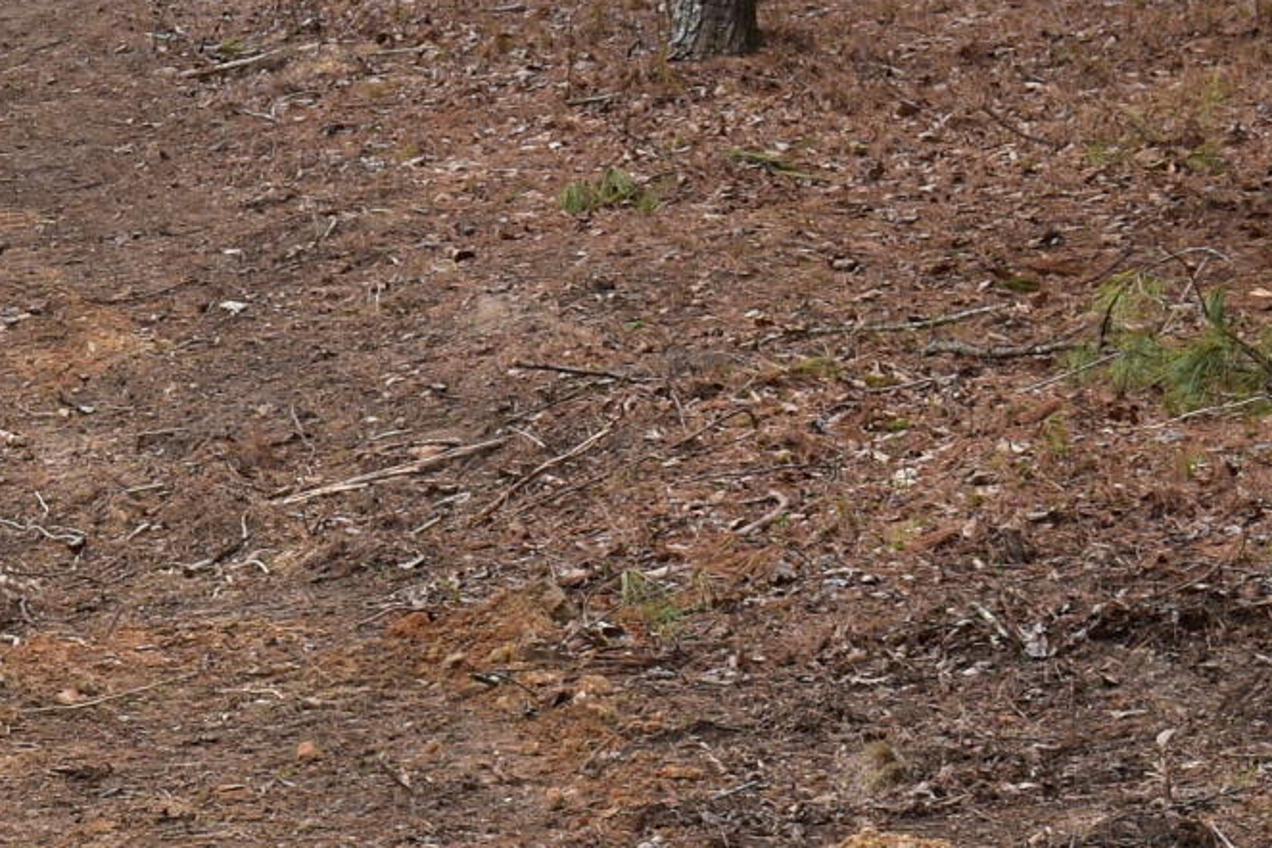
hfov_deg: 9.2
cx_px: -1320
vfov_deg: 6.5
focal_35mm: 210
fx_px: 7429
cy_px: 1003
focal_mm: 31
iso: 400
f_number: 10
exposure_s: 1/200
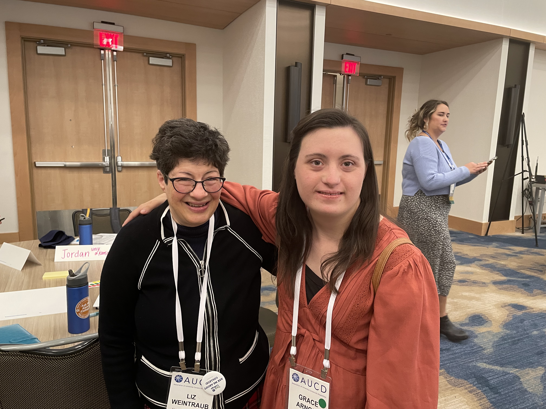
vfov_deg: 53.1
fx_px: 410
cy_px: 204
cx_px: 273
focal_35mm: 26
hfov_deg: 67.3
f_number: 1.6
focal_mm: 4.2
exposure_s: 1/60
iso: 200
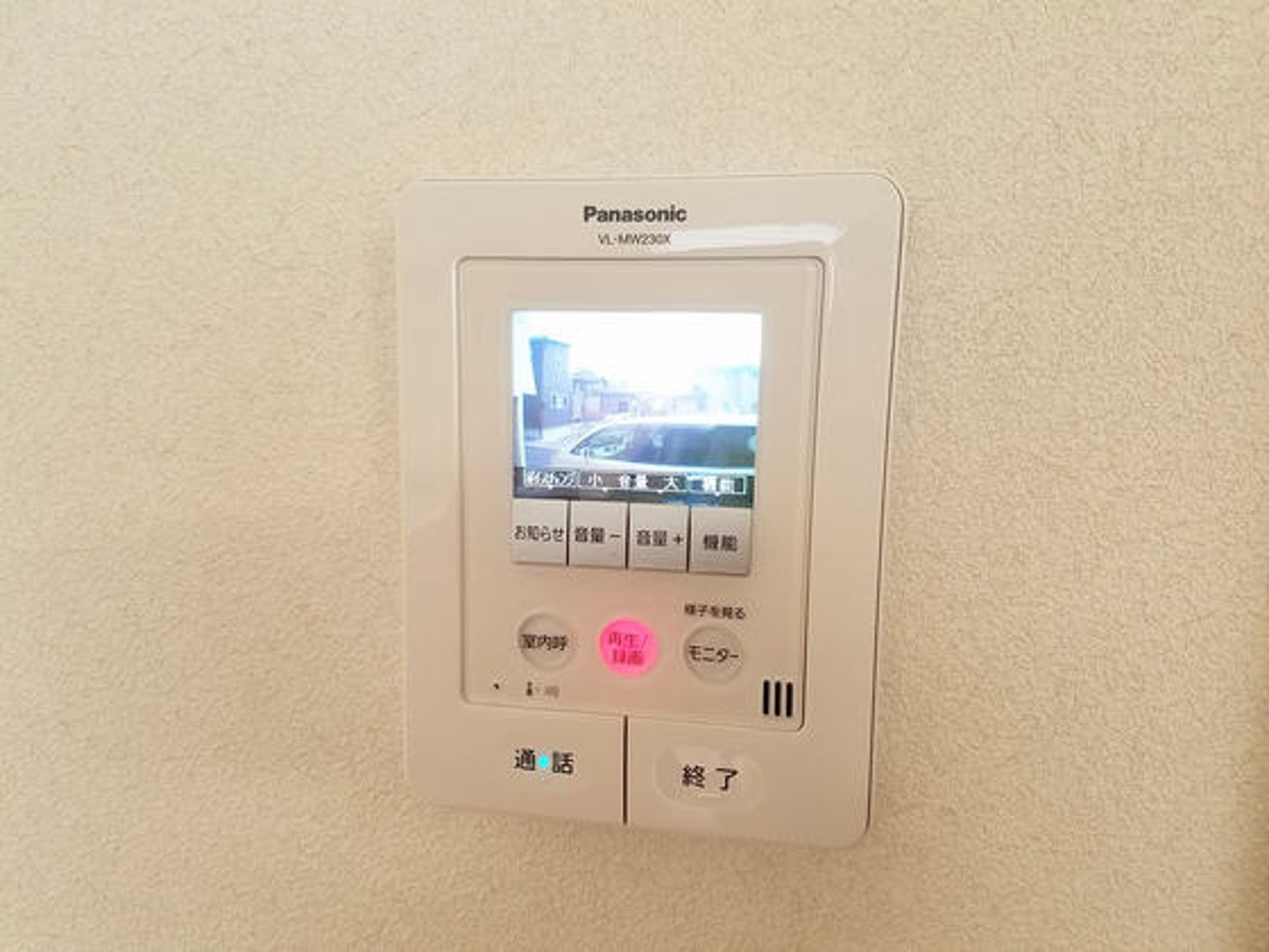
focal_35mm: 26
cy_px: 476
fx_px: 953
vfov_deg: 53.1
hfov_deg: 67.3
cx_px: 634
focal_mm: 4.2
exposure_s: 1/60
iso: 160
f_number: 1.7
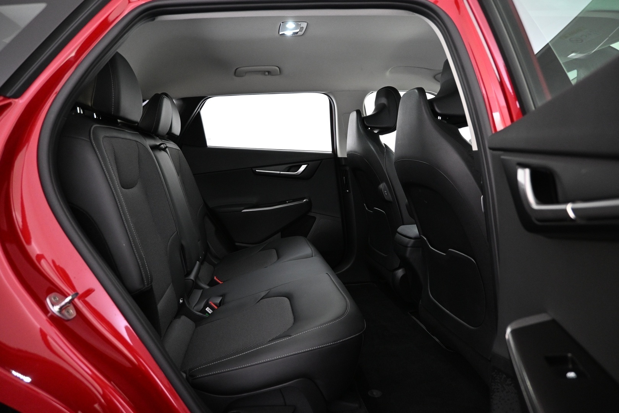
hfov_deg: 73.7
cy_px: 206
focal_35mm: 24
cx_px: 310
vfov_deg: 53.1
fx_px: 413
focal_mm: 16
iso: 1600
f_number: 3.5
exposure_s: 1/30
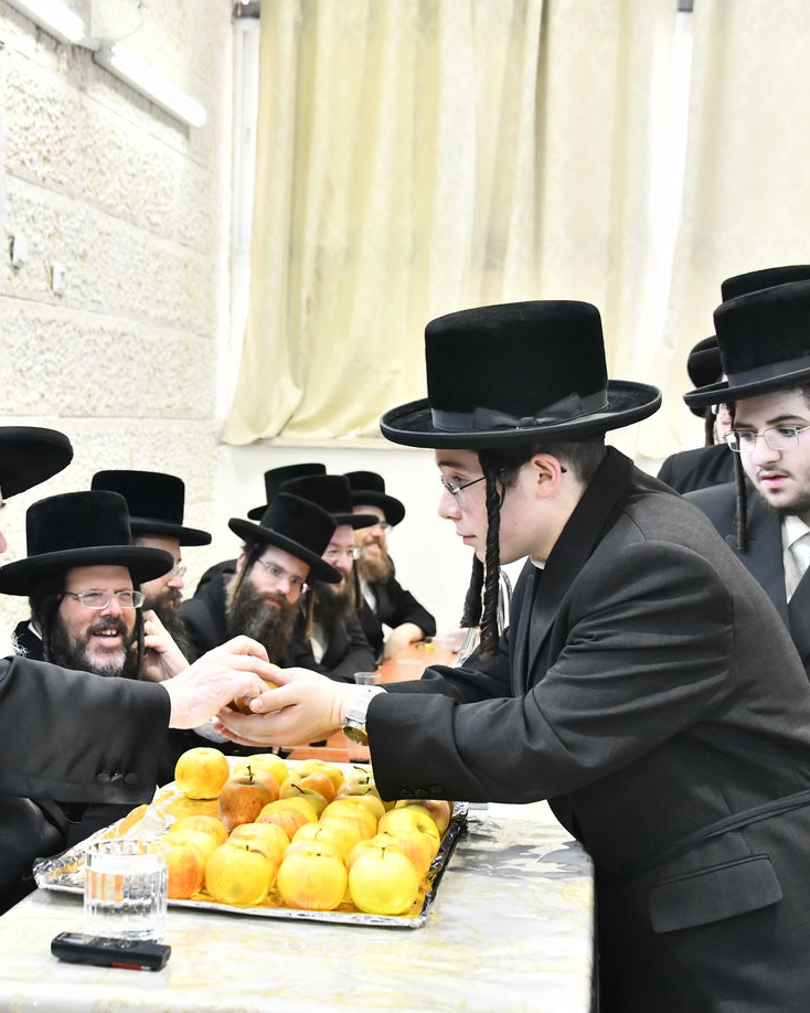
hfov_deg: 24.1
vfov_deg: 30.0
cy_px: 508
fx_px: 1888
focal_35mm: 63
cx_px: 300
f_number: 5.6
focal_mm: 44
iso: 2000
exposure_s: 1/200
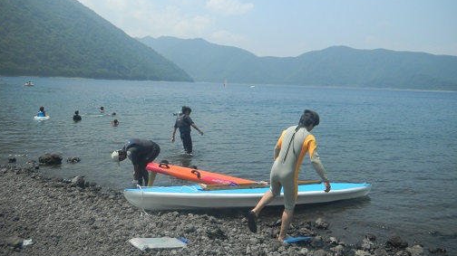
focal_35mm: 31
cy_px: 91
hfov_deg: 62.6
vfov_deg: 37.4
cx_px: 226
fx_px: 375
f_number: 7.8
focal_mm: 5
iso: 80
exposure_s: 1/173
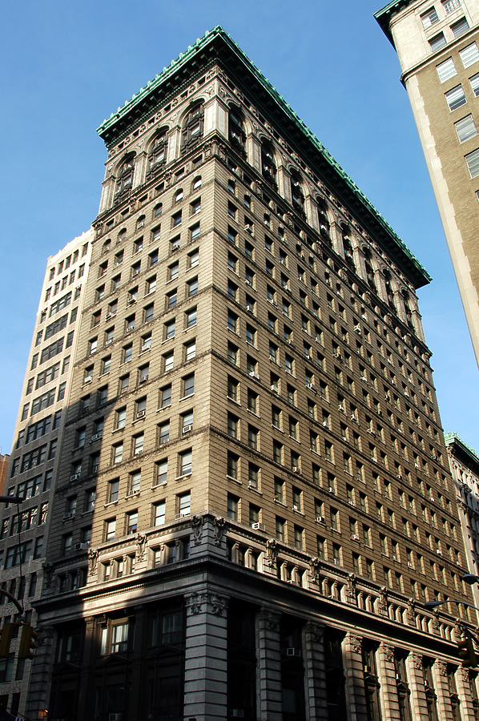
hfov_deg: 43.5
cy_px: 360
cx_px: 240
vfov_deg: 62.0
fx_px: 600
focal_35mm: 30
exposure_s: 1/250
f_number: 8
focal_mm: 20
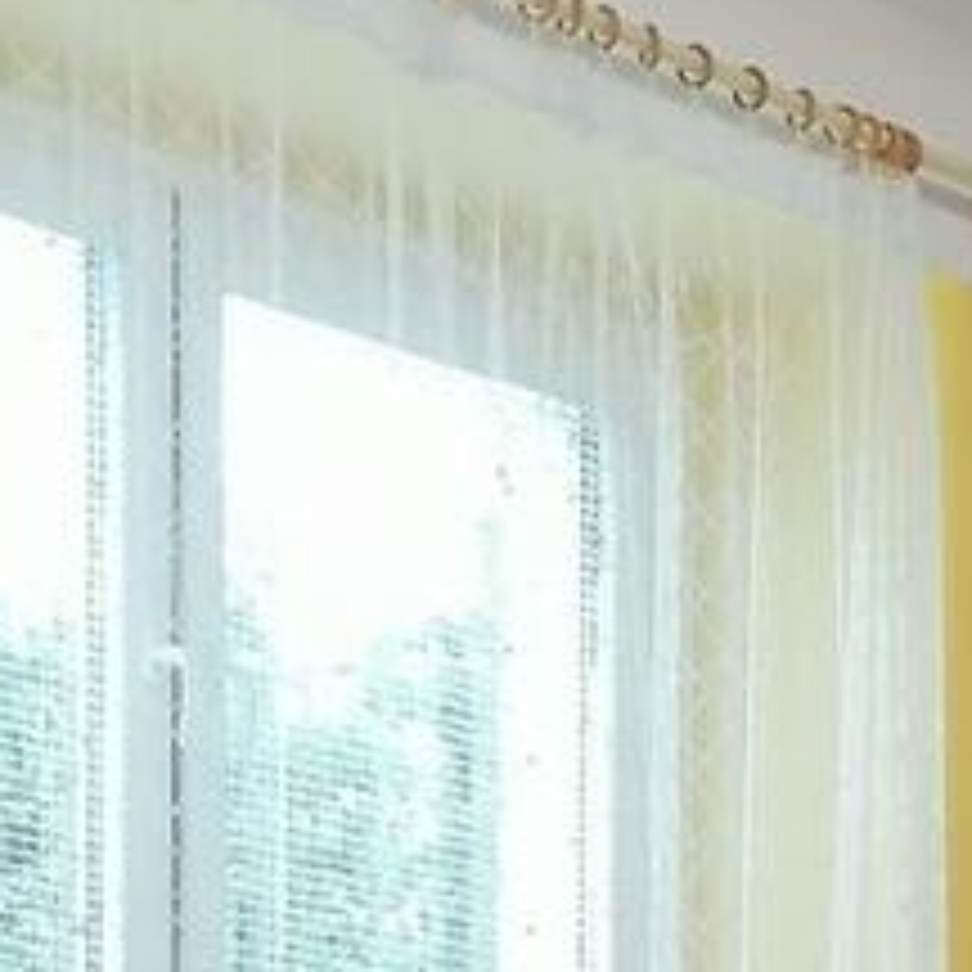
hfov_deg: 8.2
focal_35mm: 203
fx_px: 6449
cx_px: 1953
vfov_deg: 8.1
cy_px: 2084
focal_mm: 4.75
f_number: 1.8
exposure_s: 1/50
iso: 64
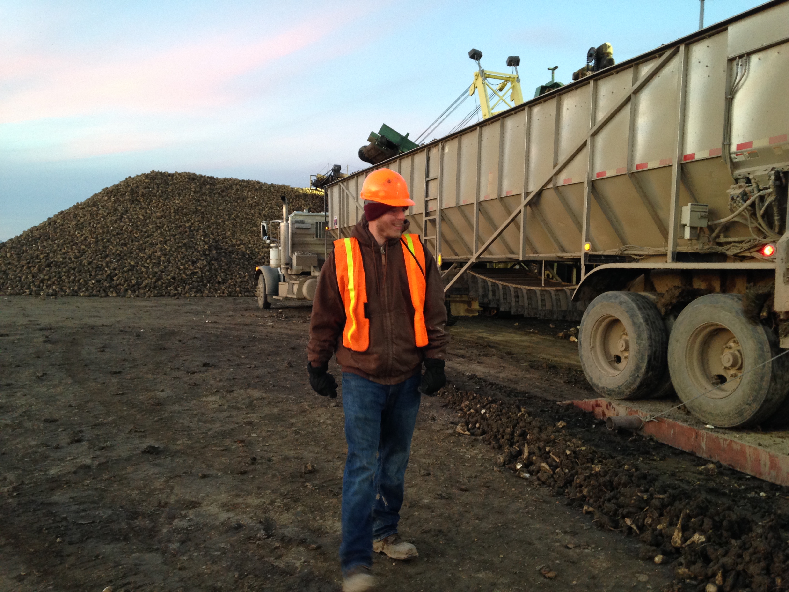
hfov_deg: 55.4
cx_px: 394
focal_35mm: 33
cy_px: 296
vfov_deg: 42.9
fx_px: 752
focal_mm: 4.12
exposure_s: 1/20
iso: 100
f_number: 2.4
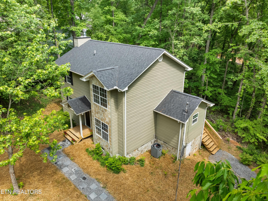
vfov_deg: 56.8
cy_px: 100
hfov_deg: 71.6
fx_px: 186
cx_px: 134
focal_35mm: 24
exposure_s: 1/200
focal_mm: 12.29
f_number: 2.8
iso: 100
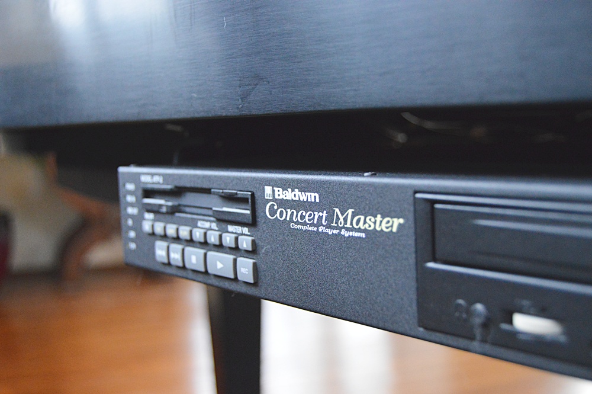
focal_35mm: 48
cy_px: 197
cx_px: 296
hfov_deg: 41.1
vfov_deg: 28.0
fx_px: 789
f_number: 4.5
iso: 3200
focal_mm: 32
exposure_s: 1/60
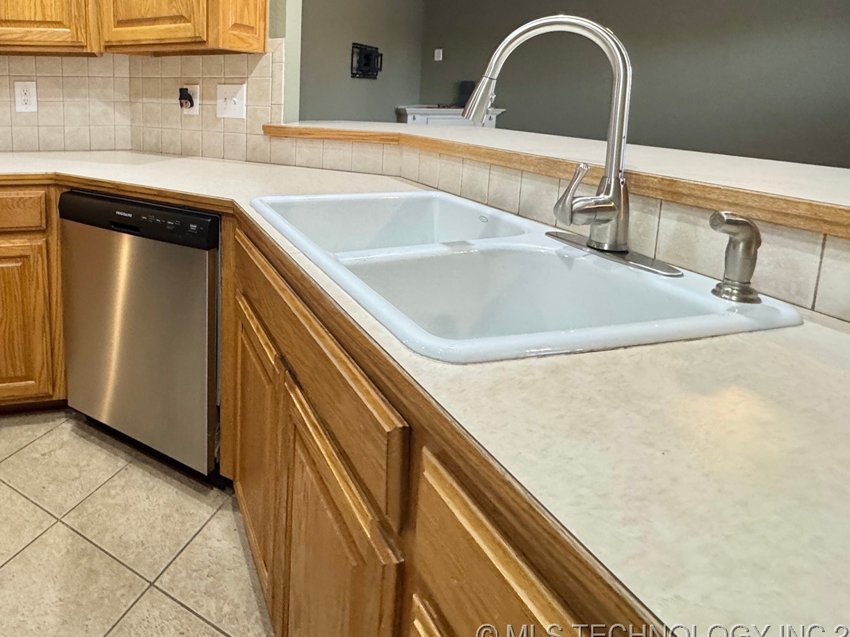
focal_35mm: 22
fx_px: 540
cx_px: 236
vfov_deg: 58.1
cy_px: 164
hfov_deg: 72.3
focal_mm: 2.22
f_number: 2.2
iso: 320
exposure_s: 1/60
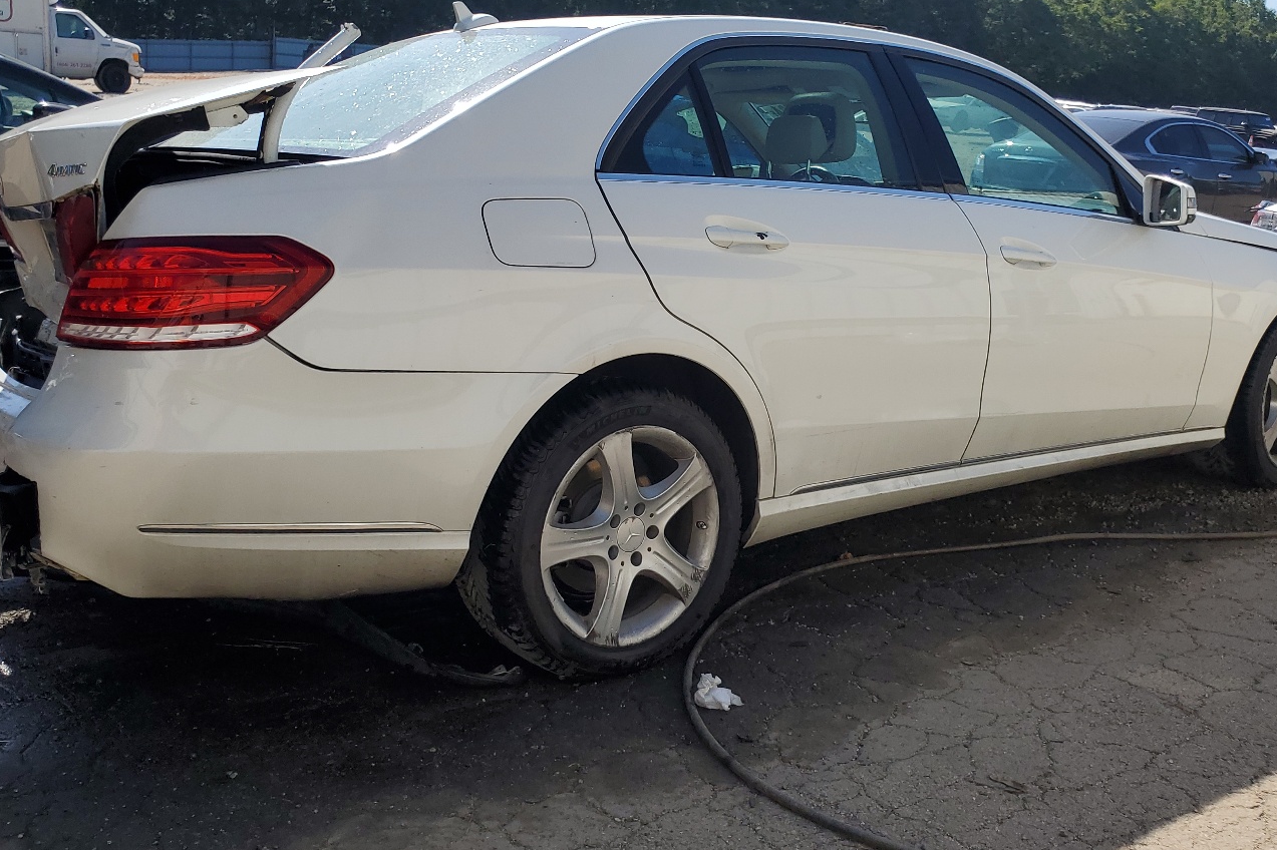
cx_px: 650
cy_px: 368
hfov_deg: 55.8
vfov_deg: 38.8
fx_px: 1206
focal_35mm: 34
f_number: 1.5
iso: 50
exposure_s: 1/2500
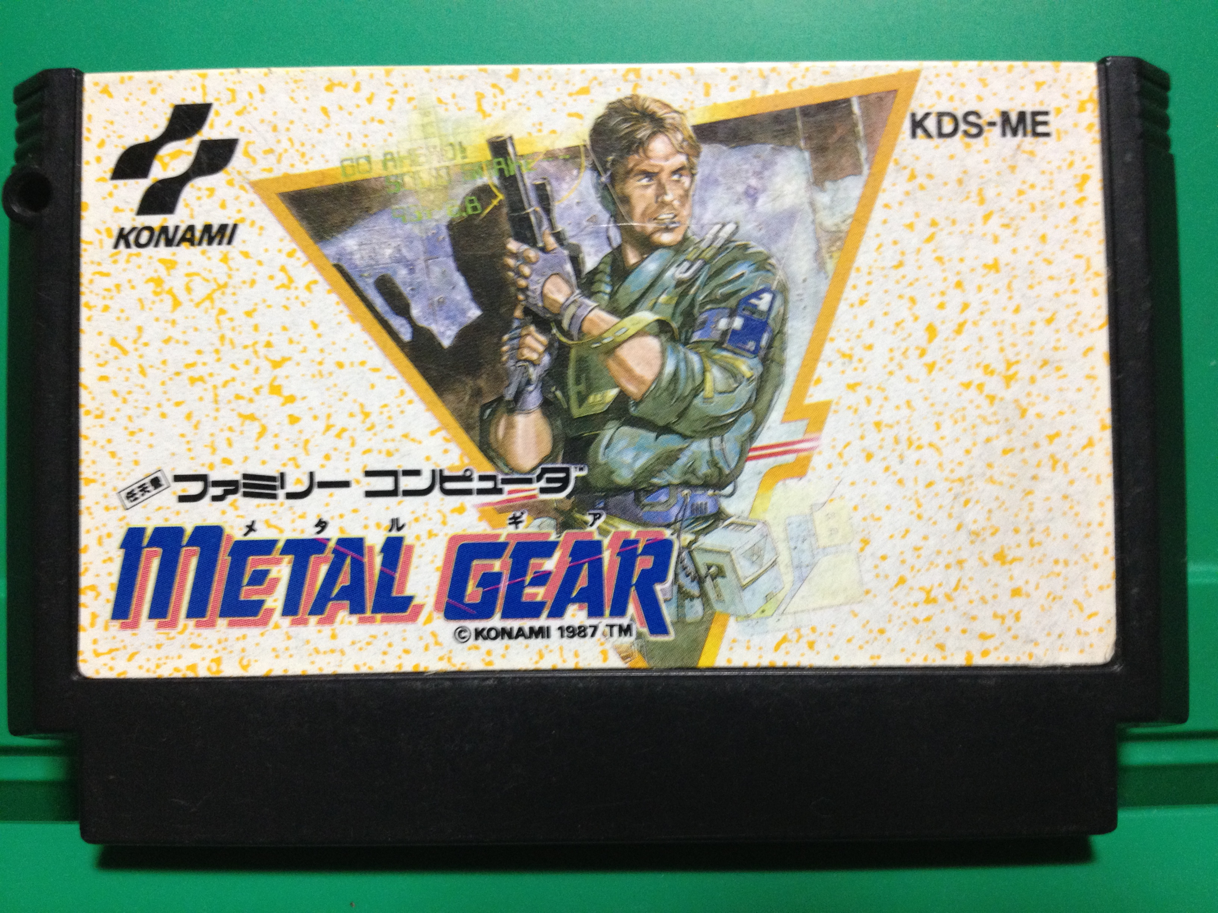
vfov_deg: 40.7
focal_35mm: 35
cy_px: 456
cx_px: 609
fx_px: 1232
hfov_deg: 52.6
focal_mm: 4.28
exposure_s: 1/20
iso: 250
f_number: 2.4
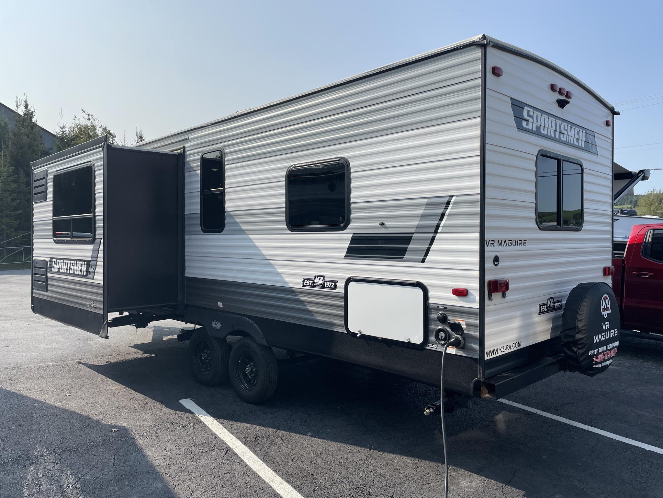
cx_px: 332
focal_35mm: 26
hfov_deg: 67.3
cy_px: 249
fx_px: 498
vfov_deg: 53.1
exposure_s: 1/3610
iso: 32
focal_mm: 4.2
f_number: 1.6
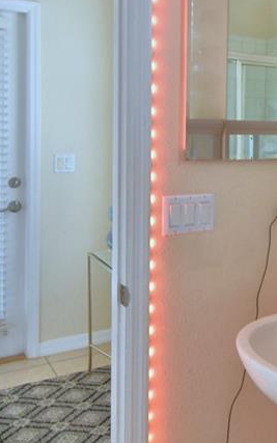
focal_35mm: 43
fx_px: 519
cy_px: 148
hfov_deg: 27.3
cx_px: 306
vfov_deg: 45.5
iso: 800
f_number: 4.5
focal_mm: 10
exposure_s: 1/30
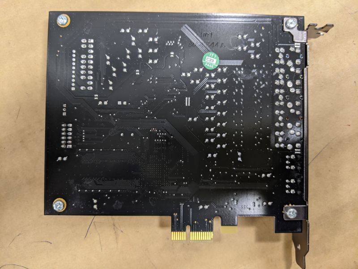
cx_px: 179
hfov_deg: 65.3
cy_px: 134
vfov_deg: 51.4
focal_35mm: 27
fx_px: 279
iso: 140
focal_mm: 4.44
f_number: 1.8
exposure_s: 1/24
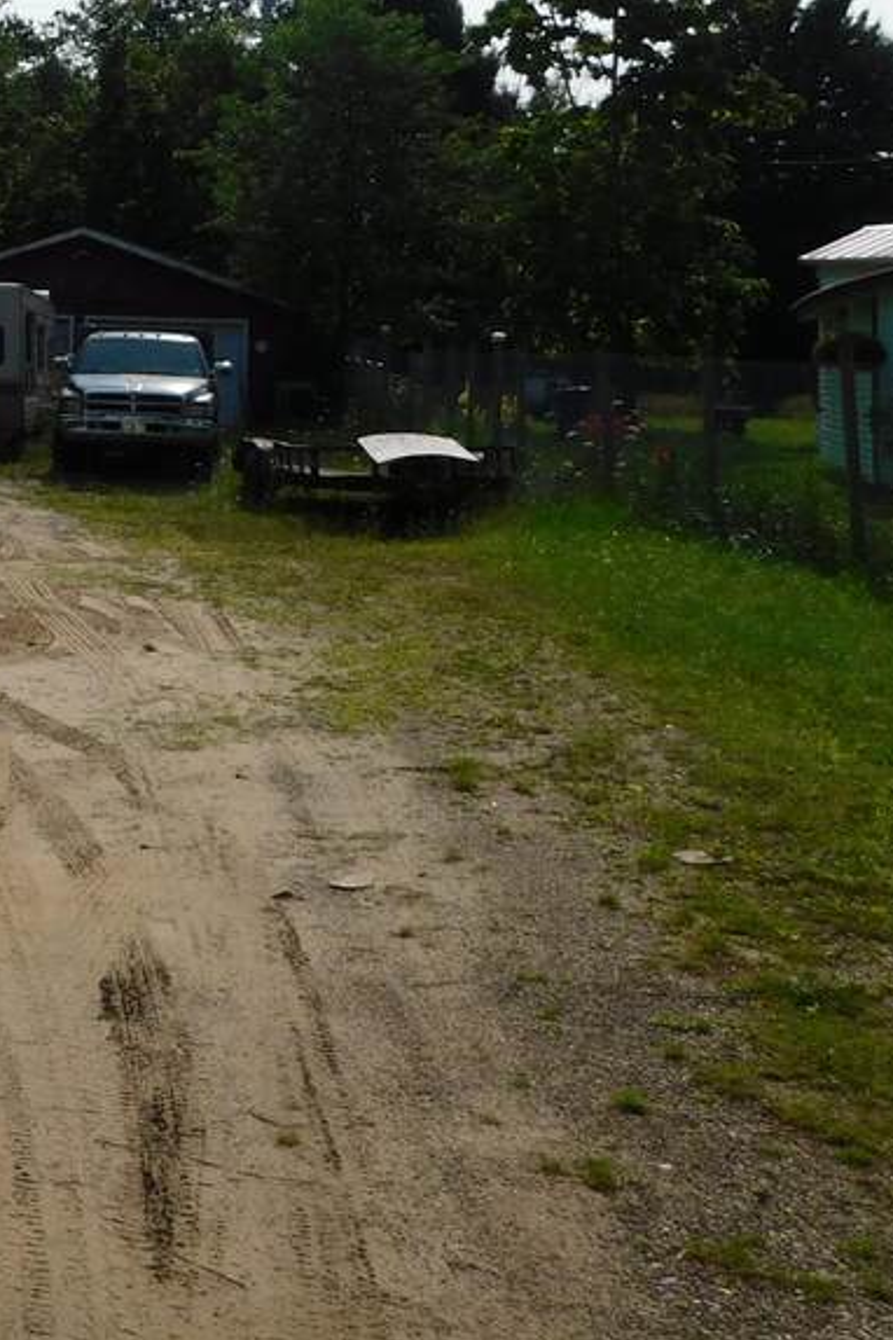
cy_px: 222
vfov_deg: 30.0
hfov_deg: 18.2
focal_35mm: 65
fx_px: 2418
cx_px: -512
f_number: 6.4
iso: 125
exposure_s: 1/800
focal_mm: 4.9
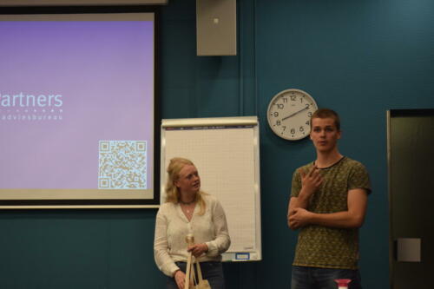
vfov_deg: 16.5
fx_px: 994
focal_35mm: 82
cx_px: 217
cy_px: 144
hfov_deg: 24.6
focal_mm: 55
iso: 800
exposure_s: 1/60
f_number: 5.6
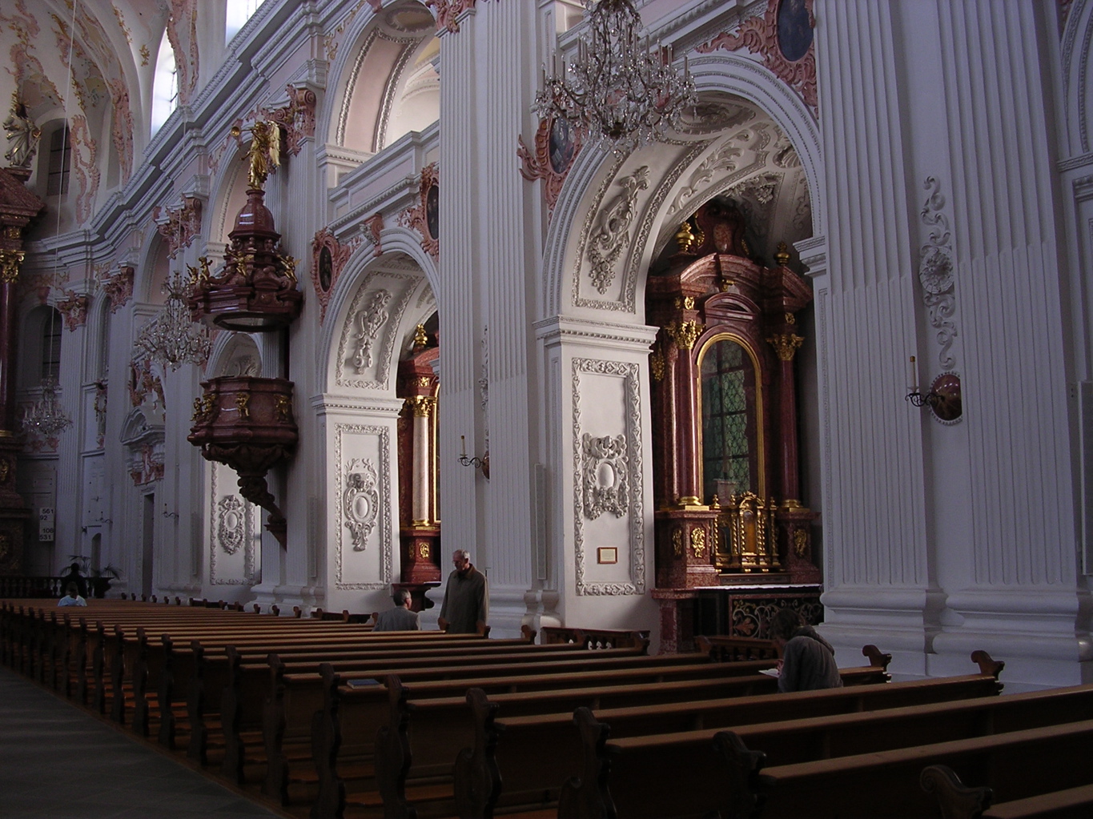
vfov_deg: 37.7
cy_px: 410
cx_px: 546
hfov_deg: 49.0
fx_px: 1200
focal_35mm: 38
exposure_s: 1/20.3
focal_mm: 5.8
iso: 100
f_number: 2.8
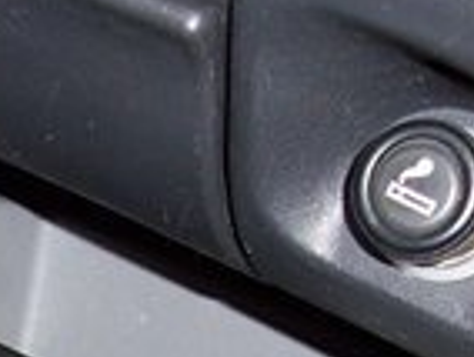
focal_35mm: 153
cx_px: -100
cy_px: 597
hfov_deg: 12.6
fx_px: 2099
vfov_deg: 9.4
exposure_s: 1/40
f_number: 2.9
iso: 100
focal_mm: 5.7
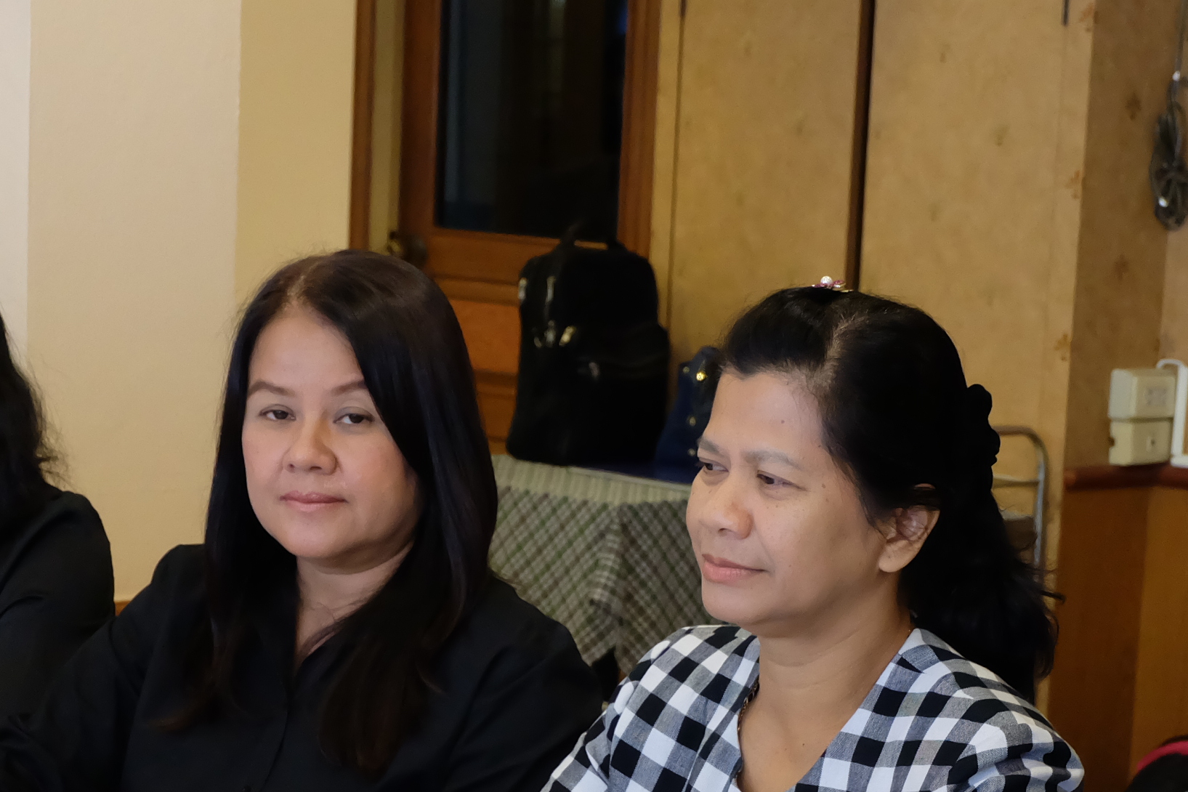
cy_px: 721
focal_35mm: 93
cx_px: 645
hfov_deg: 21.9
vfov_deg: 14.5
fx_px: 3069
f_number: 4.7
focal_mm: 29.5
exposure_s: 1/58
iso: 3200
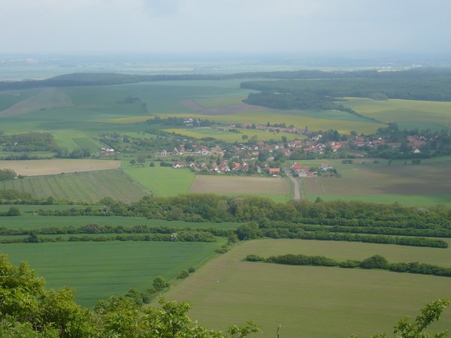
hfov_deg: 28.6
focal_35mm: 68
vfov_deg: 21.6
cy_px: 169
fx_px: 886
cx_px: 226
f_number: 3.4
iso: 100
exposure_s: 1/1000
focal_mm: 8.3
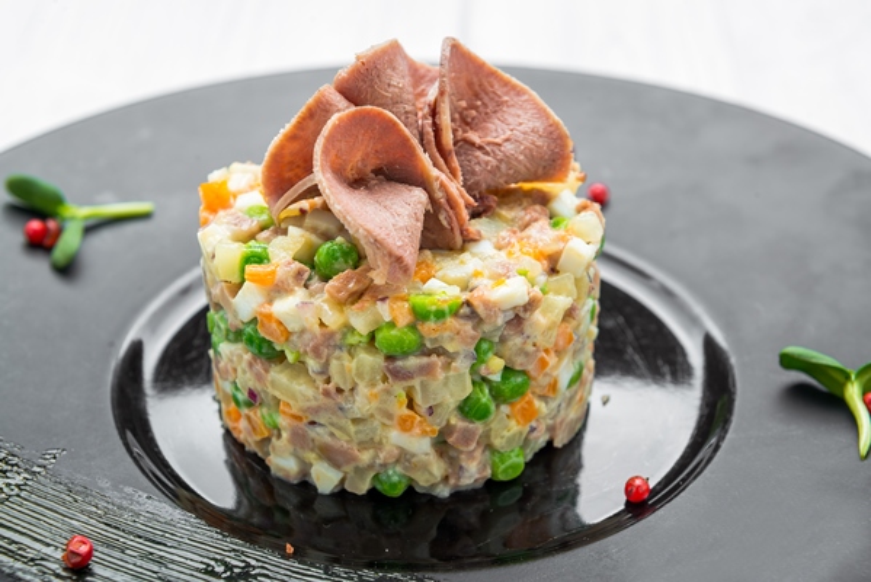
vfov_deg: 19.5
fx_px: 1694
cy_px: 291
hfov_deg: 28.8
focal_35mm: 70
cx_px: 436
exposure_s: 1/160
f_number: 9
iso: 50
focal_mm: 70
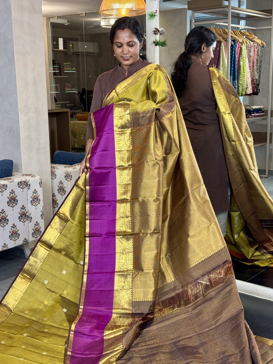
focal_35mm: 50
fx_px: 526
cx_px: 132
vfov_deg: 38.2
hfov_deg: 29.1
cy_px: 187
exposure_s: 1/50
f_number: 1.78
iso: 80
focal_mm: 6.76
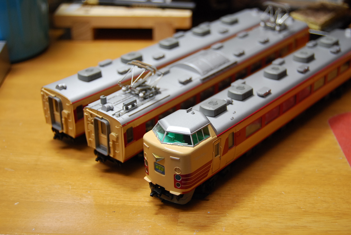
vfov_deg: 25.8
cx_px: 176
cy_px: 118
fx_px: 512
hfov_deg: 37.8
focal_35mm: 52
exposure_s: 1/30
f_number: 4.8
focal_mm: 35
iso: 450
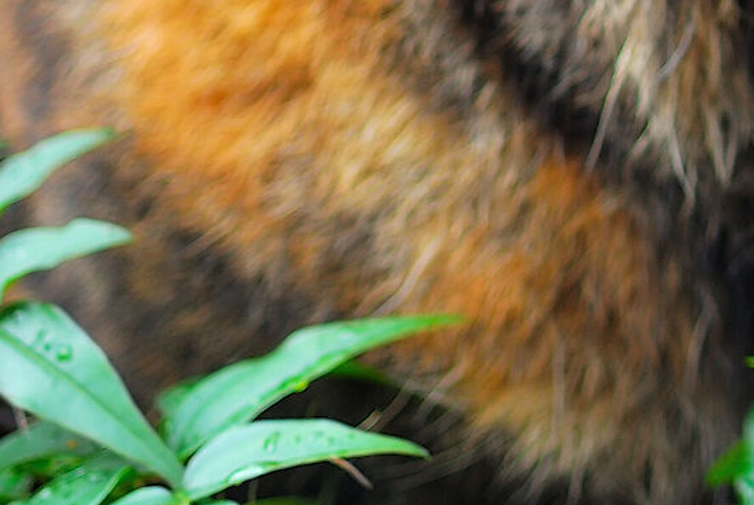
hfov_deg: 8.5
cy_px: -226
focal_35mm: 228
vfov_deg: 6.0
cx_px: 1606
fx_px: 4787
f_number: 2
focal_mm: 35
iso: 100
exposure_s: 1/60
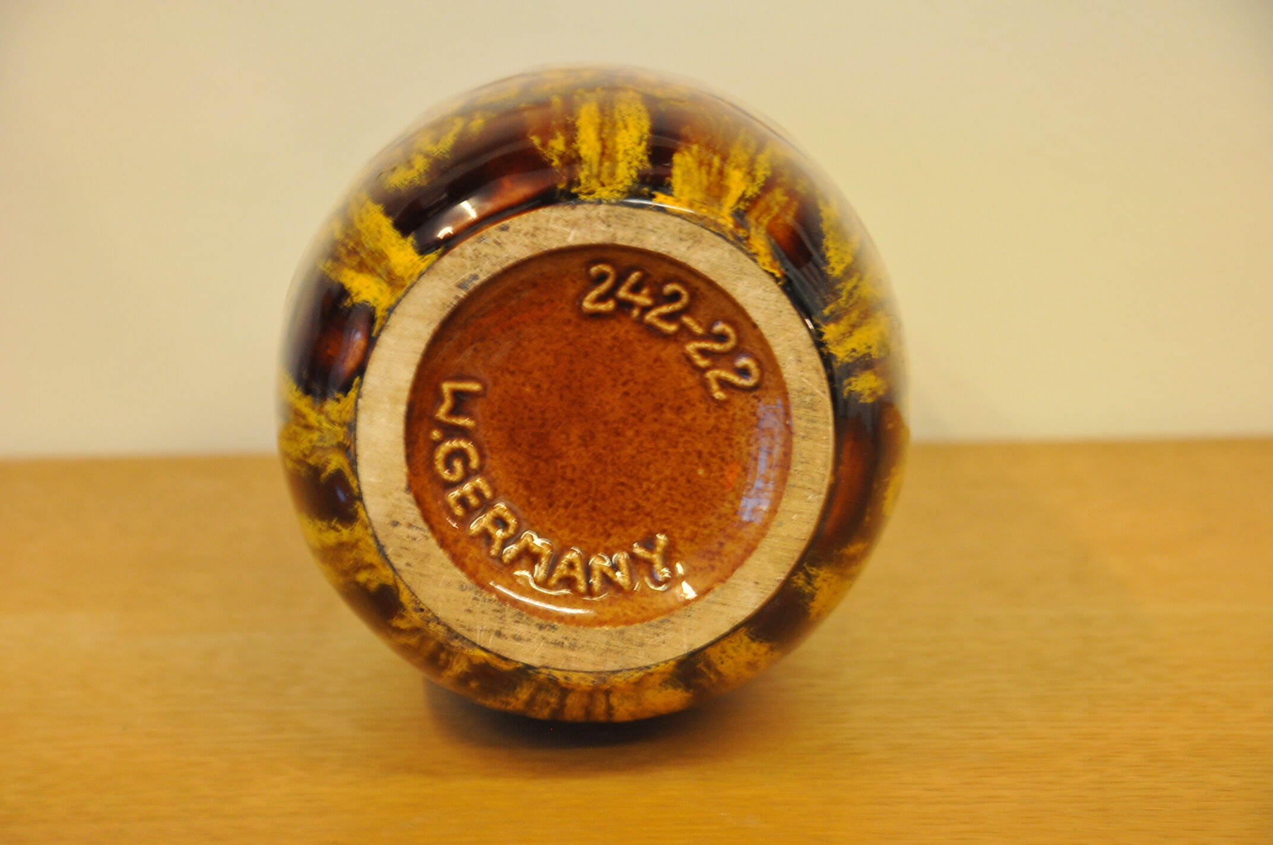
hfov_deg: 13.1
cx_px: 636
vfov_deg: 8.7
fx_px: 5563
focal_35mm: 158
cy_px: 422
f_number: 8
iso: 640
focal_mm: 105
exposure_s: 1/8
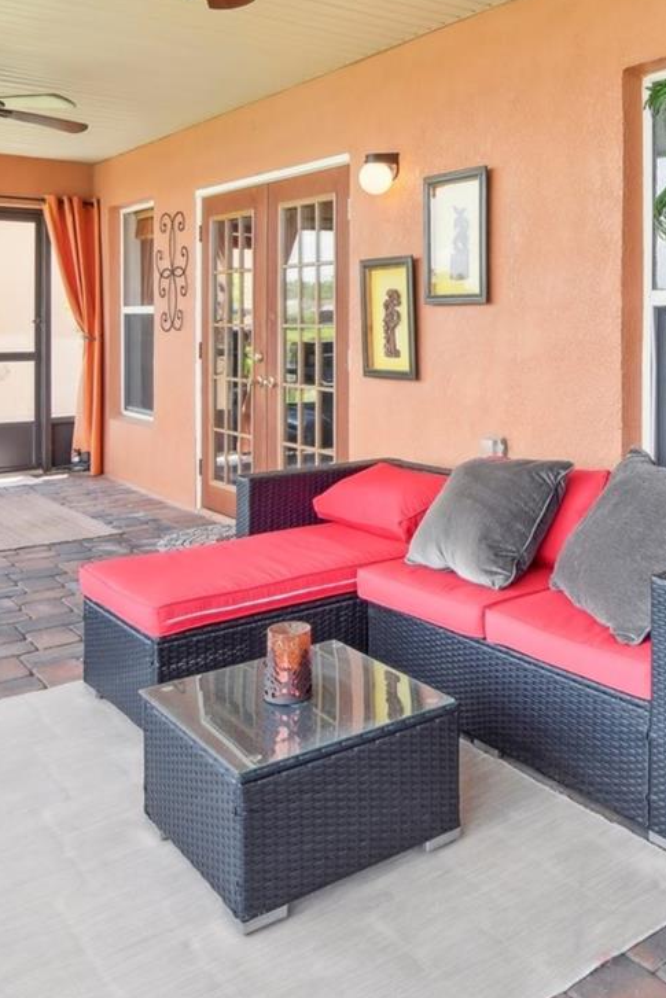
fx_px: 915
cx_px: 456
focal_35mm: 33
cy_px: 327
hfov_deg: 39.4
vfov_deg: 55.9
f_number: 8
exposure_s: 1/40
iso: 400
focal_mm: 15
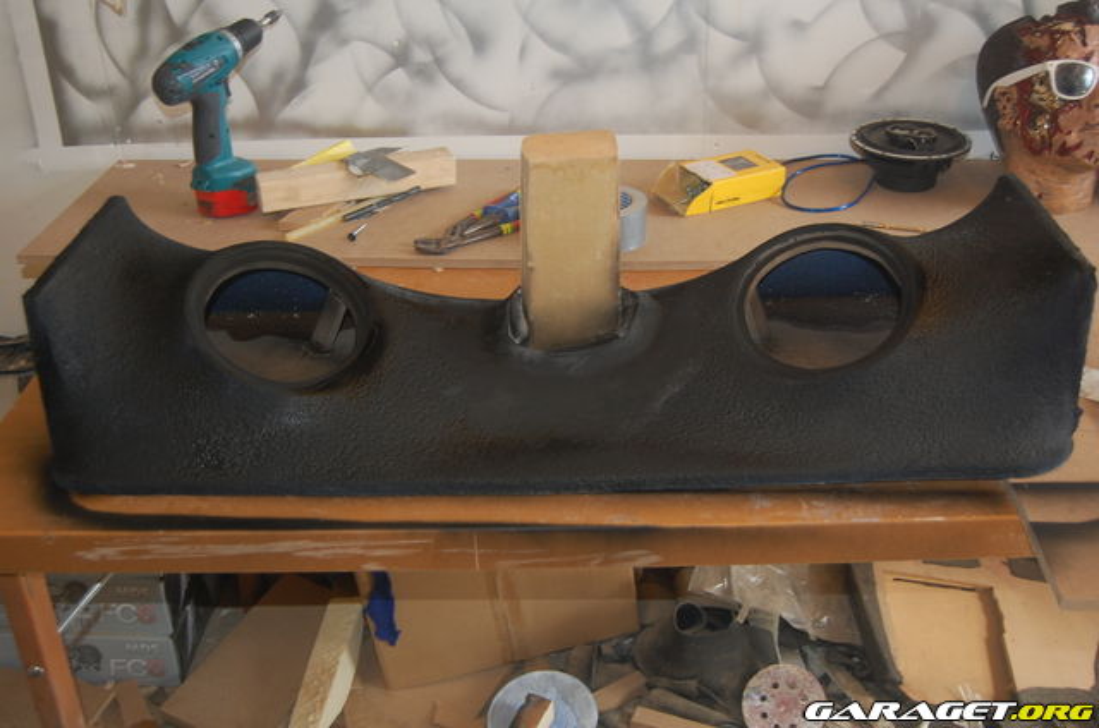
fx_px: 1188
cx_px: 550
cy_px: 364
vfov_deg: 34.1
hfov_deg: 49.6
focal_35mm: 39
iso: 400
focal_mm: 26
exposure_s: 1/60
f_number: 4
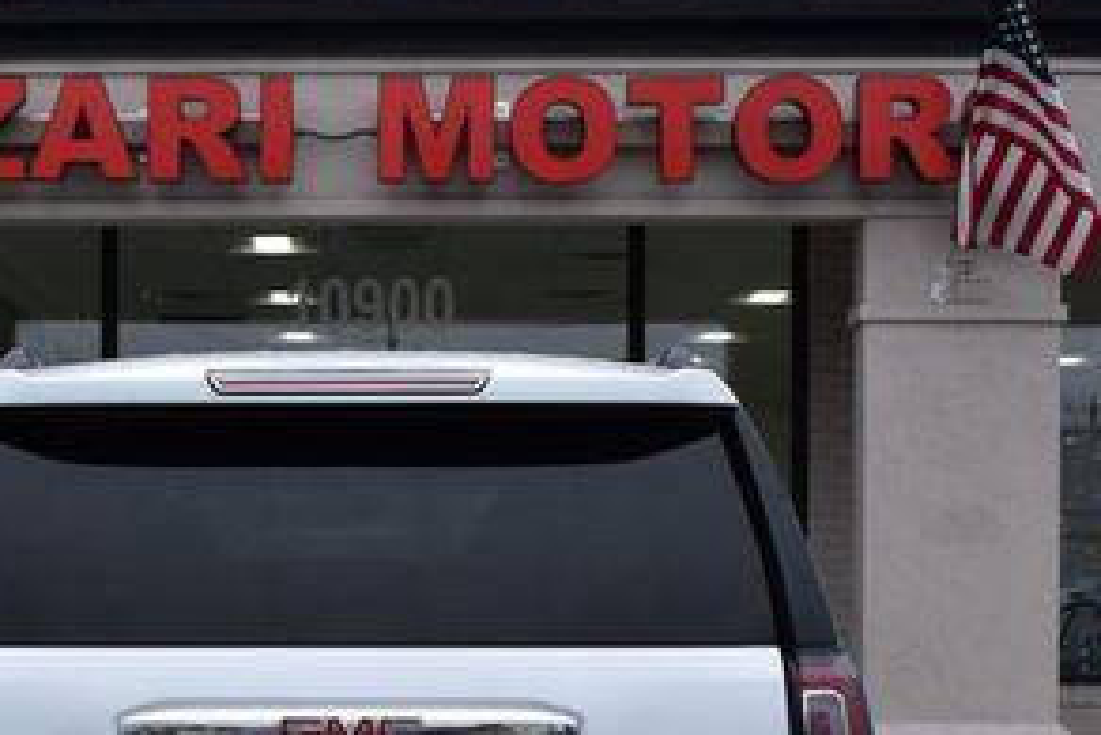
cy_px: 633
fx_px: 2512
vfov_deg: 16.5
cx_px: 287
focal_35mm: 82
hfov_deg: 24.5
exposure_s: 1/160
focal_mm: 25
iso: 400
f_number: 9
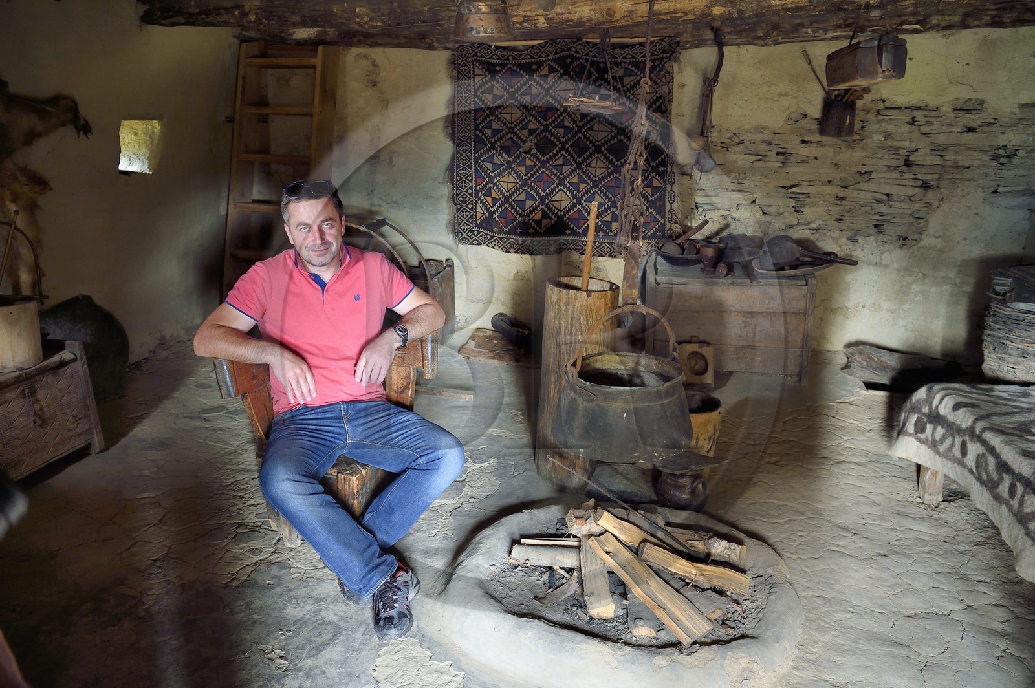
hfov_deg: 73.8
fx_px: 689
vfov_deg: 53.1
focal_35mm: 24
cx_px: 518
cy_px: 344
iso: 1600
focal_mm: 24
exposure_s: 1/20
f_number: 5.6
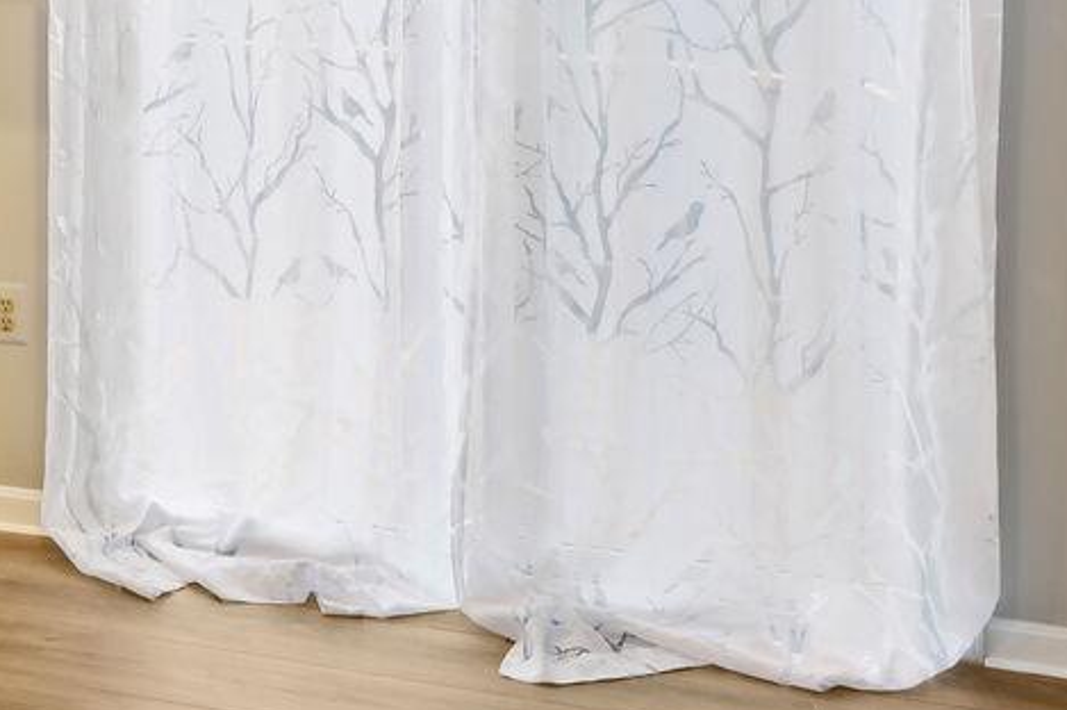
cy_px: -132
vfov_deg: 21.4
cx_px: -300
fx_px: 1747
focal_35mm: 59
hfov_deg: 28.3
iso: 200
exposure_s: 1/13
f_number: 8
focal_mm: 16
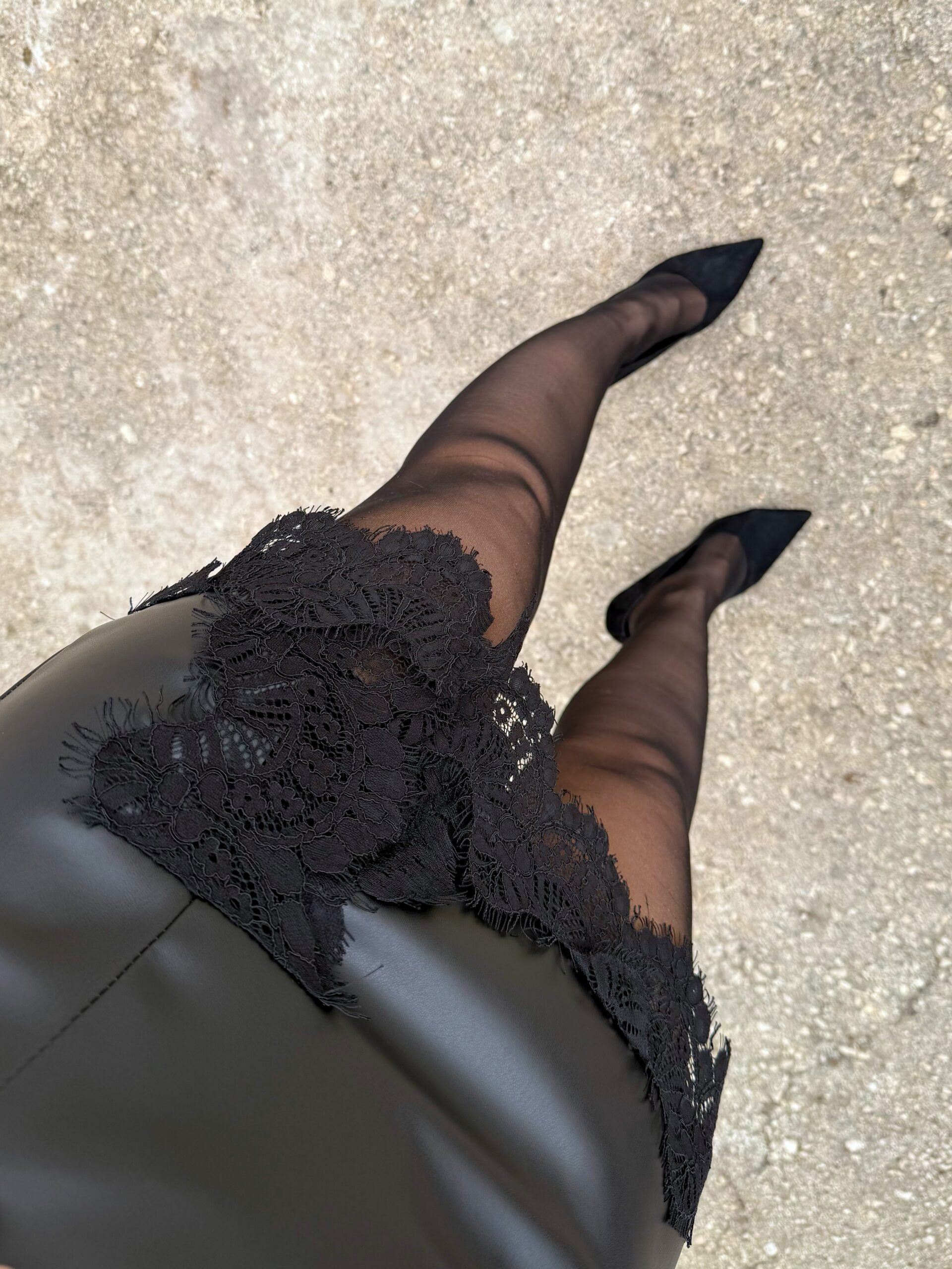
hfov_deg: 56.8
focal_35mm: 24
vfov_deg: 71.6
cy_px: 634
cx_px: 476
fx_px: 880
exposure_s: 1/121
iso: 50
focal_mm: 6.76
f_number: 1.78
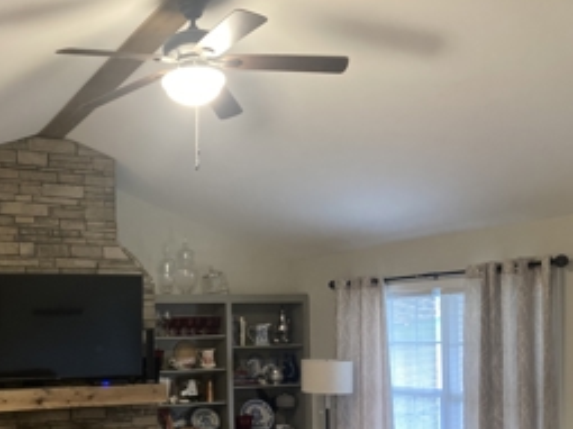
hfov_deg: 41.4
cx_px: 126
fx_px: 728
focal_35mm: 44
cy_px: 335
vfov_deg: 32.1
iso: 640
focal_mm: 3.99
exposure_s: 1/30
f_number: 1.8
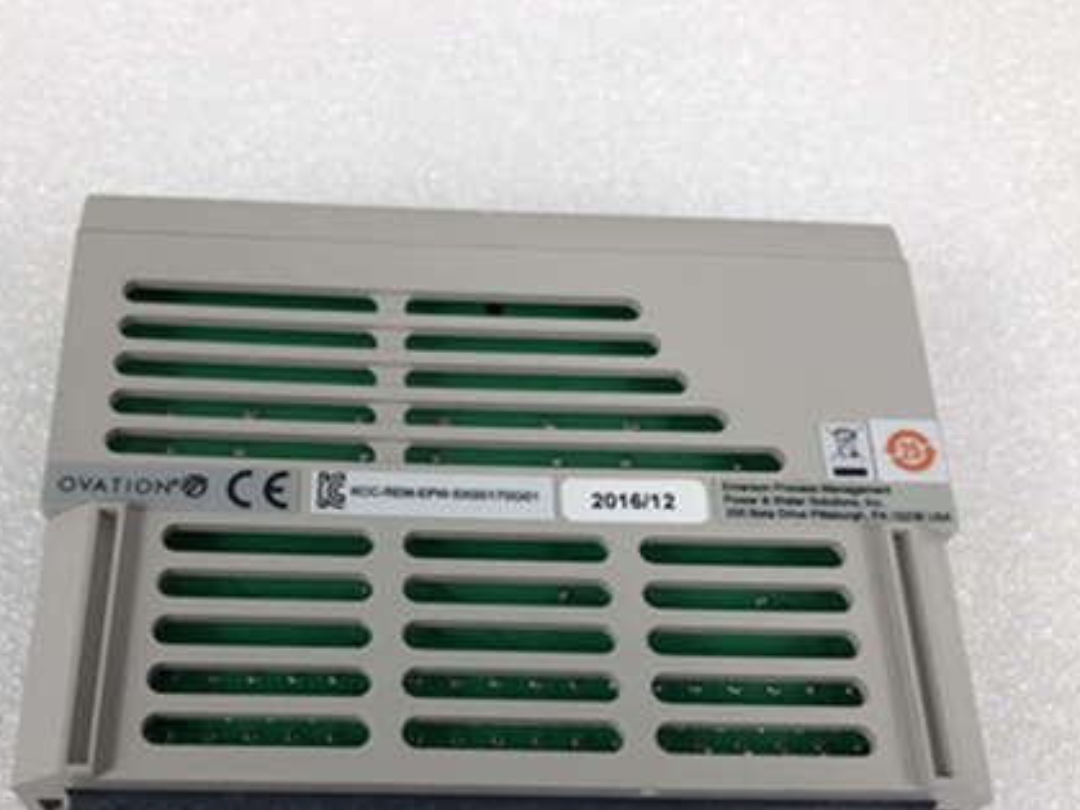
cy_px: 535
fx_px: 1248
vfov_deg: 35.6
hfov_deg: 46.5
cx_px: 424
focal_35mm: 40
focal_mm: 3.99
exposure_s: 1/128
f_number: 1.8
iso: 20
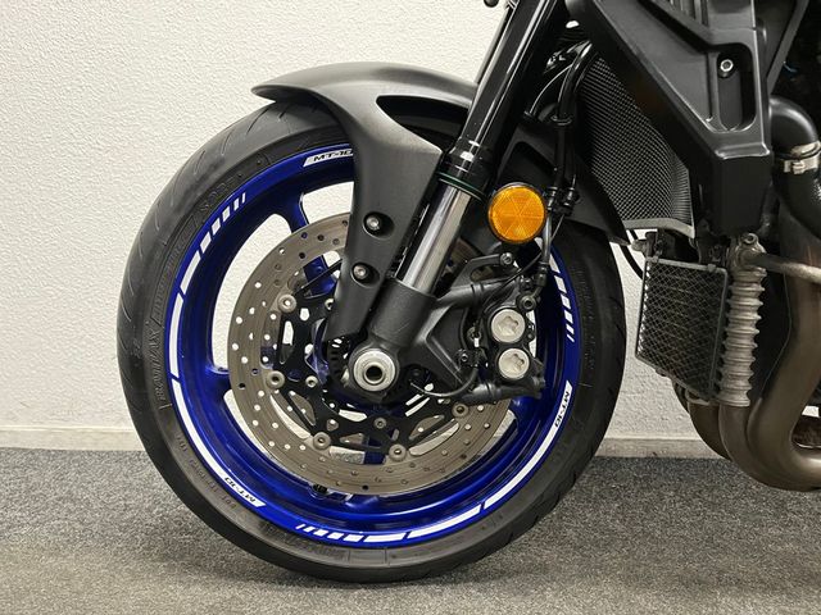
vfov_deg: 53.1
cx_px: 410
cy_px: 308
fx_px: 617
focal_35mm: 26
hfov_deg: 67.3
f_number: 1.6
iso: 400
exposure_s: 1/33
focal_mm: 5.1
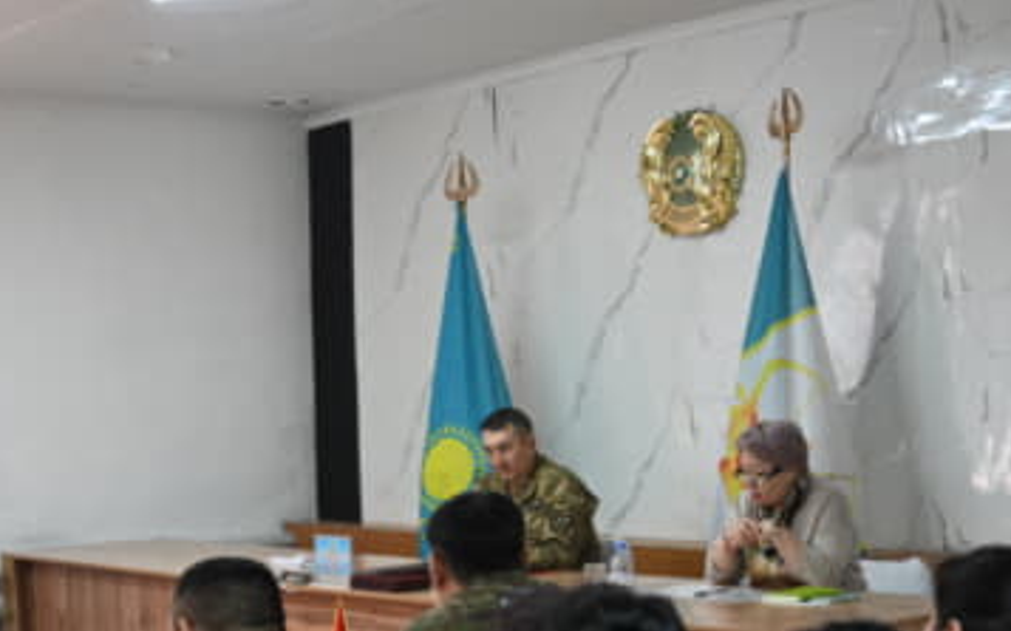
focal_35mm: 64
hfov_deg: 31.7
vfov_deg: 19.9
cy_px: 566
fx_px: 1763
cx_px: 326
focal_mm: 32
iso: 2500
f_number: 3.5
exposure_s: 1/125
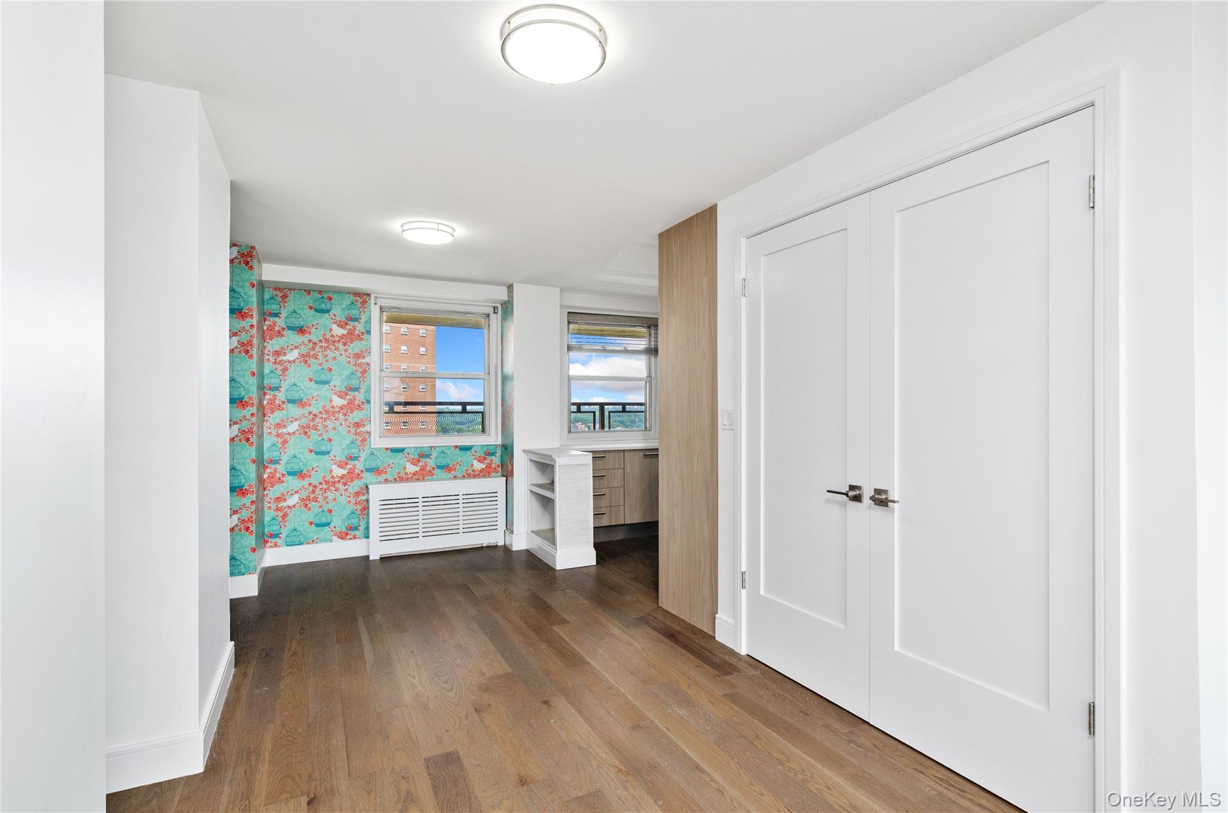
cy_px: 406
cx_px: 614
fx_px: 562
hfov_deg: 95.1
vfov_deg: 71.8
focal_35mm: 16
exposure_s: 1/4
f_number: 8
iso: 400
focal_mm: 11
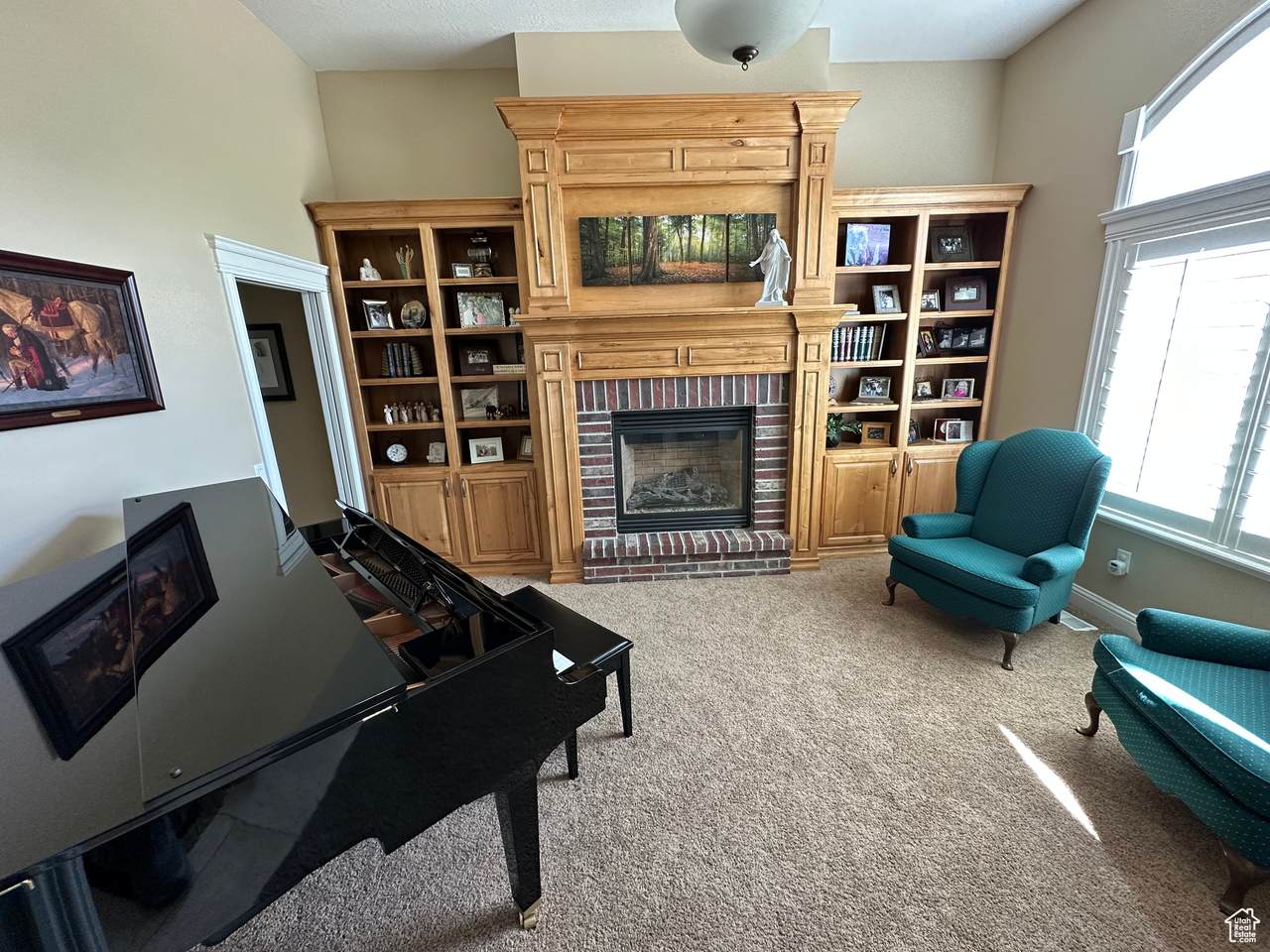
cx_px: 635
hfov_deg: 102.1
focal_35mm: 14
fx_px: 514
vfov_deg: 85.7
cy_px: 476
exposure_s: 1/60
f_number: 2.2
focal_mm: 2.22
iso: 200
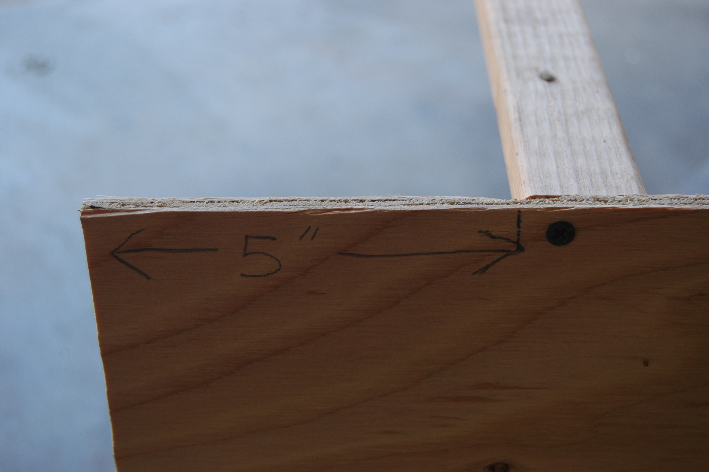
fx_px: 1358
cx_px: 354
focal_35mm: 69
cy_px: 236
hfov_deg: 29.3
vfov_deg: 19.7
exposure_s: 1/60
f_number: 5.3
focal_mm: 46
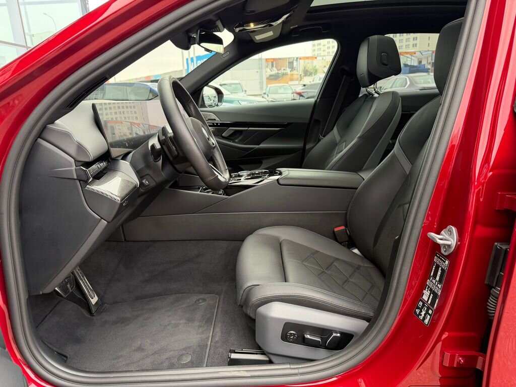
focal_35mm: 24
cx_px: 258
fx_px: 358
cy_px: 194
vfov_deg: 56.8
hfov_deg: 71.6
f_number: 1.78
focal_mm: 6.76
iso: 200
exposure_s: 1/142
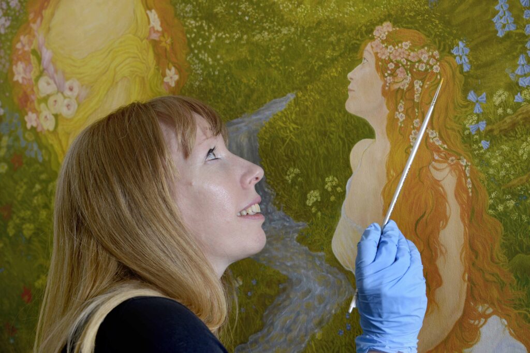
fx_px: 1251
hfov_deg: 23.9
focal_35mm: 85
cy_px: 176
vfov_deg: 16.1
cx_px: 265
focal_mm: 85
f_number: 7.1
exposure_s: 1/160
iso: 400
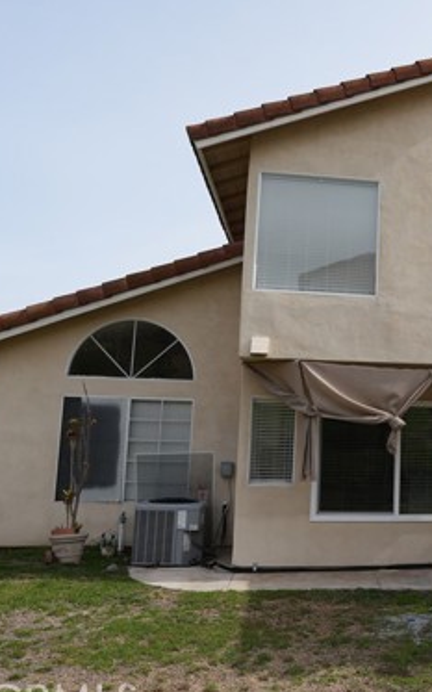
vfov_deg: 55.3
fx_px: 660
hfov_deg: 33.3
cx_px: 428
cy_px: 331
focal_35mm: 35
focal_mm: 20
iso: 100
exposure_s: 1/320
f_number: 6.3
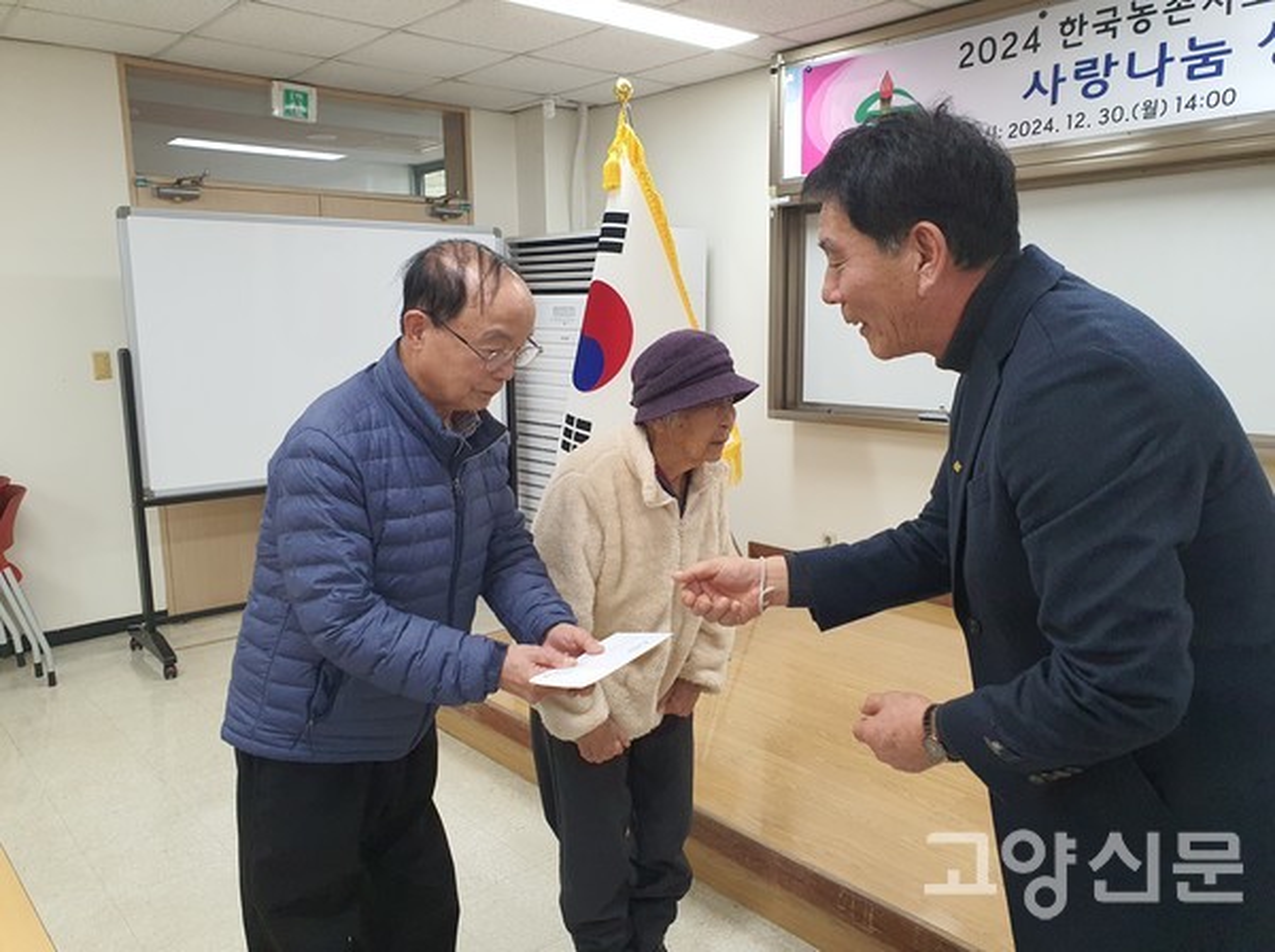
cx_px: 638
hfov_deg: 67.4
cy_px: 476
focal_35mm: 26
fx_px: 956
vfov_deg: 52.9
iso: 200
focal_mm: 4.3
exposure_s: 1/120
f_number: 2.4
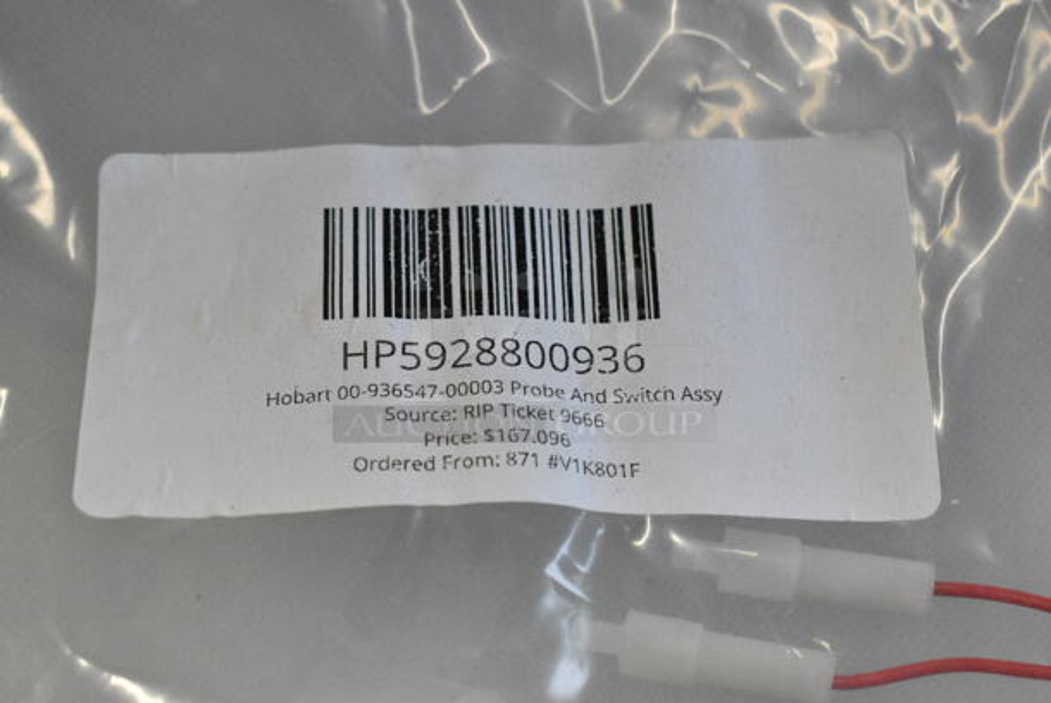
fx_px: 1972
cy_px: 352
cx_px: 526
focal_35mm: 68
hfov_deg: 29.8
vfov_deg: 20.2
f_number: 8
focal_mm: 45
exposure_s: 1/400
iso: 6400
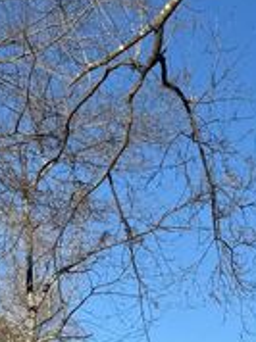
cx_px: 302
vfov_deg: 20.8
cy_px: 370
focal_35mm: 90
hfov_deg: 15.8
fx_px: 890
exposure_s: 1/3953
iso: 80
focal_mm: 6.76
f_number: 1.78
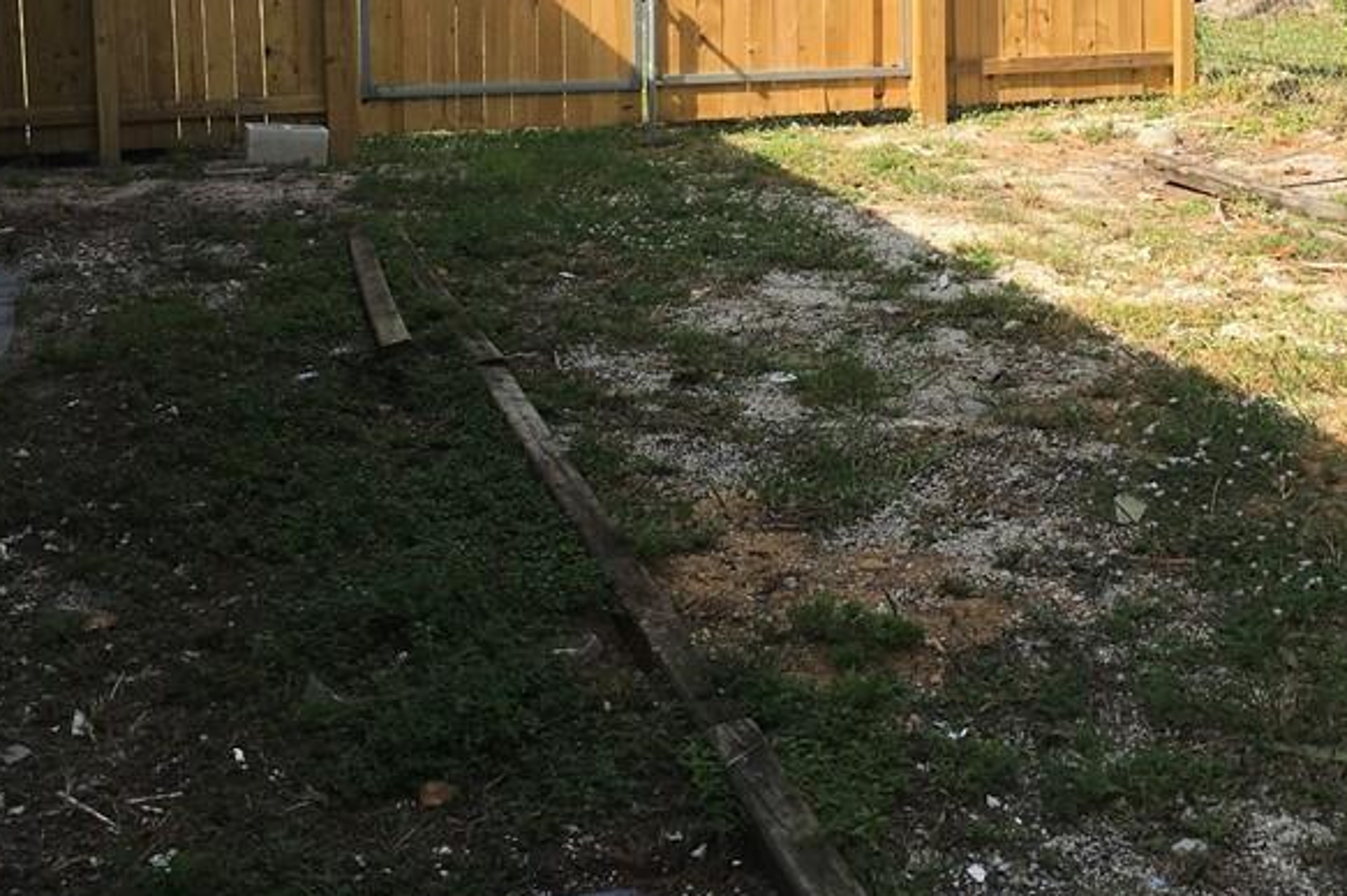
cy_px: 111
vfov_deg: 24.8
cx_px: 744
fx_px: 1982
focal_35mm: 53
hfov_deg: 37.5
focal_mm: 4.15
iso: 25
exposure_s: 1/905
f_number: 2.2
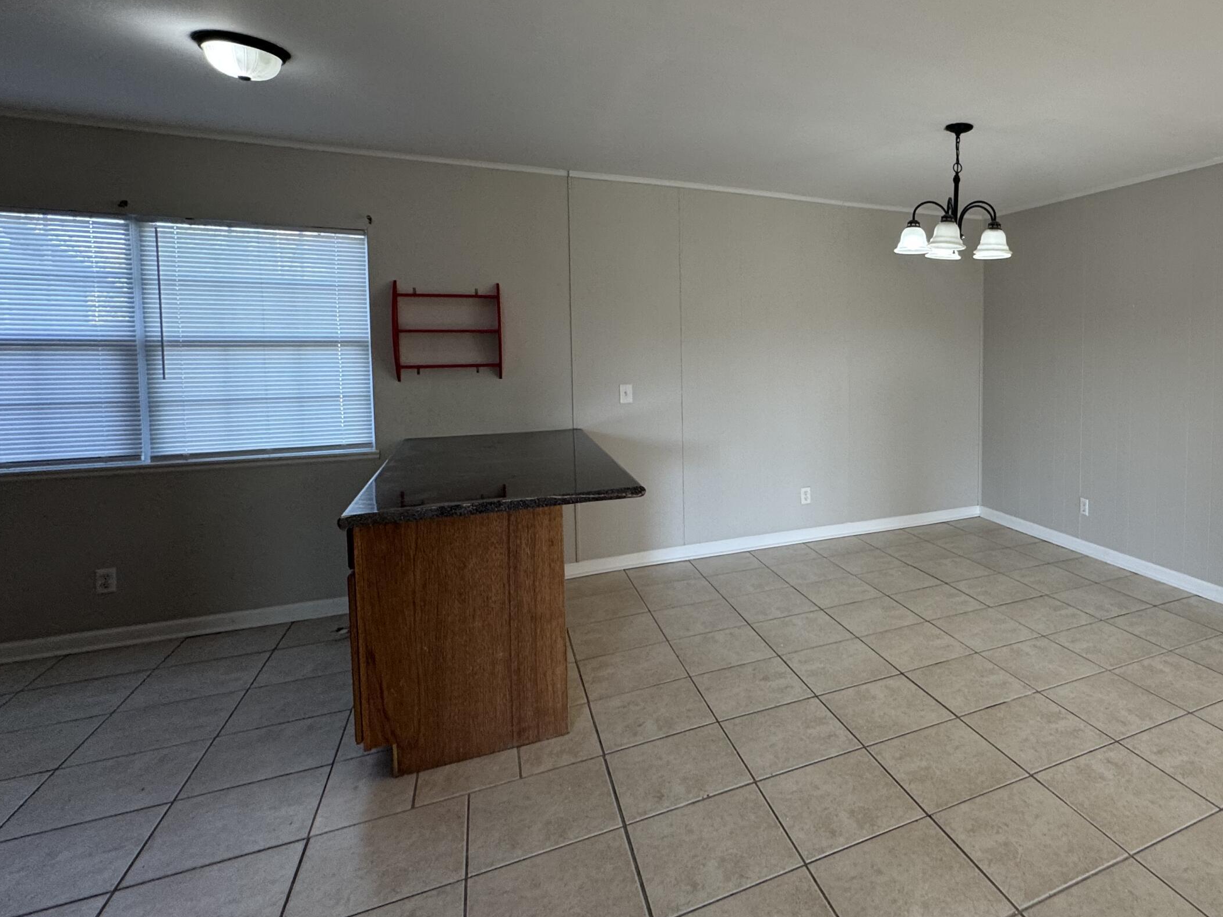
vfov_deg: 65.5
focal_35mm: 20
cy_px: 379
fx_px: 707
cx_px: 868
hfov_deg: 77.5
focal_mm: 2.22
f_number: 2.2
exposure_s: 1/120
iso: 125
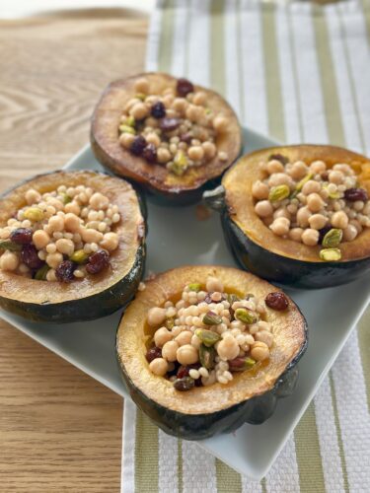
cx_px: 185
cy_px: 246
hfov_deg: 30.3
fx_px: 684
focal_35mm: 48
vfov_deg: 39.7
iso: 320
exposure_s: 1/60
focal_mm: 6.86
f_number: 1.78
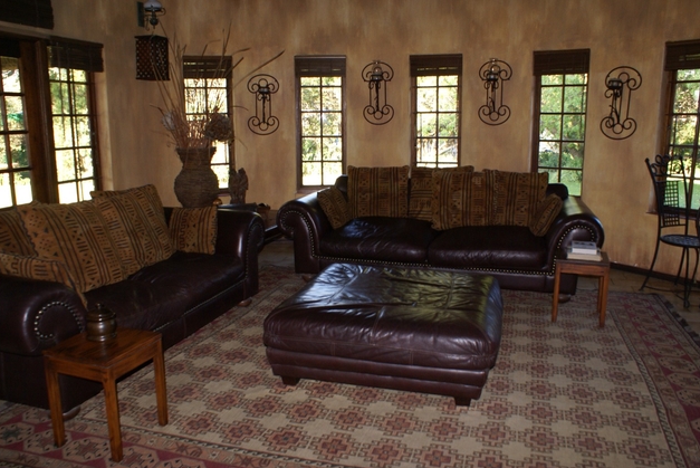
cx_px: 353
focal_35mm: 28
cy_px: 230
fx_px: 545
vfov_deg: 46.5
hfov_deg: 65.4
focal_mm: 18
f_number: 5.6
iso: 400
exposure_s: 1/60
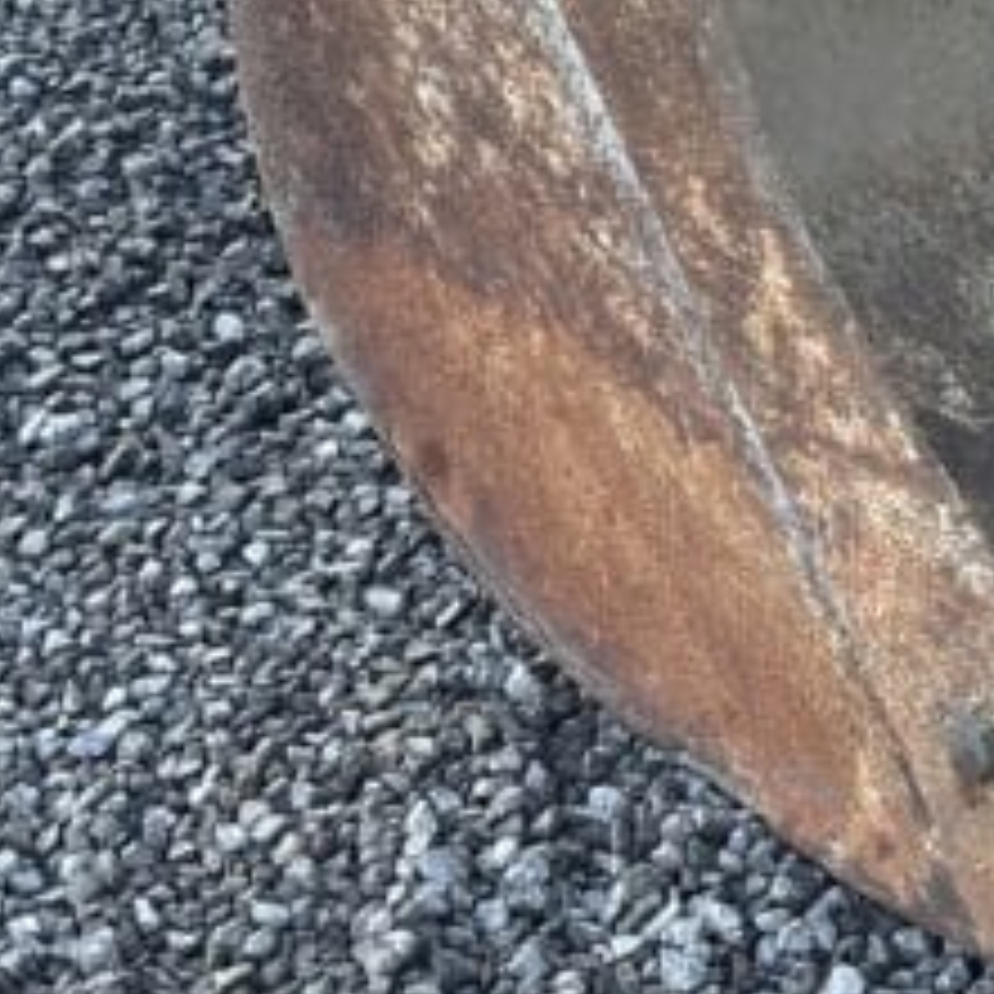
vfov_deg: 10.0
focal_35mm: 173
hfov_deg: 9.8
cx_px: 1561
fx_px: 5620
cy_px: -142
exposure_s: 1/180
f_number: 1.78
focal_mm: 6.86
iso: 50
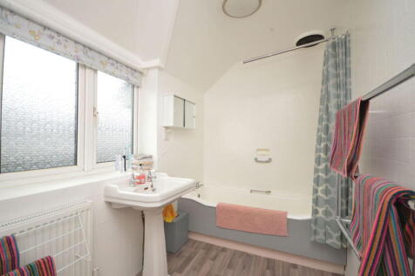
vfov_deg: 77.3
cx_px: 208
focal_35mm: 15
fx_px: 173
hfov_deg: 100.4
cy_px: 138
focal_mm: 10
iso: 560
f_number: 4
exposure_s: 1/60
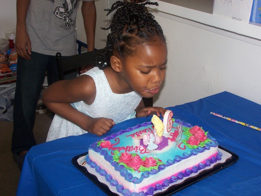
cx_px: 130
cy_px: 98
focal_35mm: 51
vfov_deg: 28.6
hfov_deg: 37.5
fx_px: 385
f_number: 3
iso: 140
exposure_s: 1/60
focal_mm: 8.5
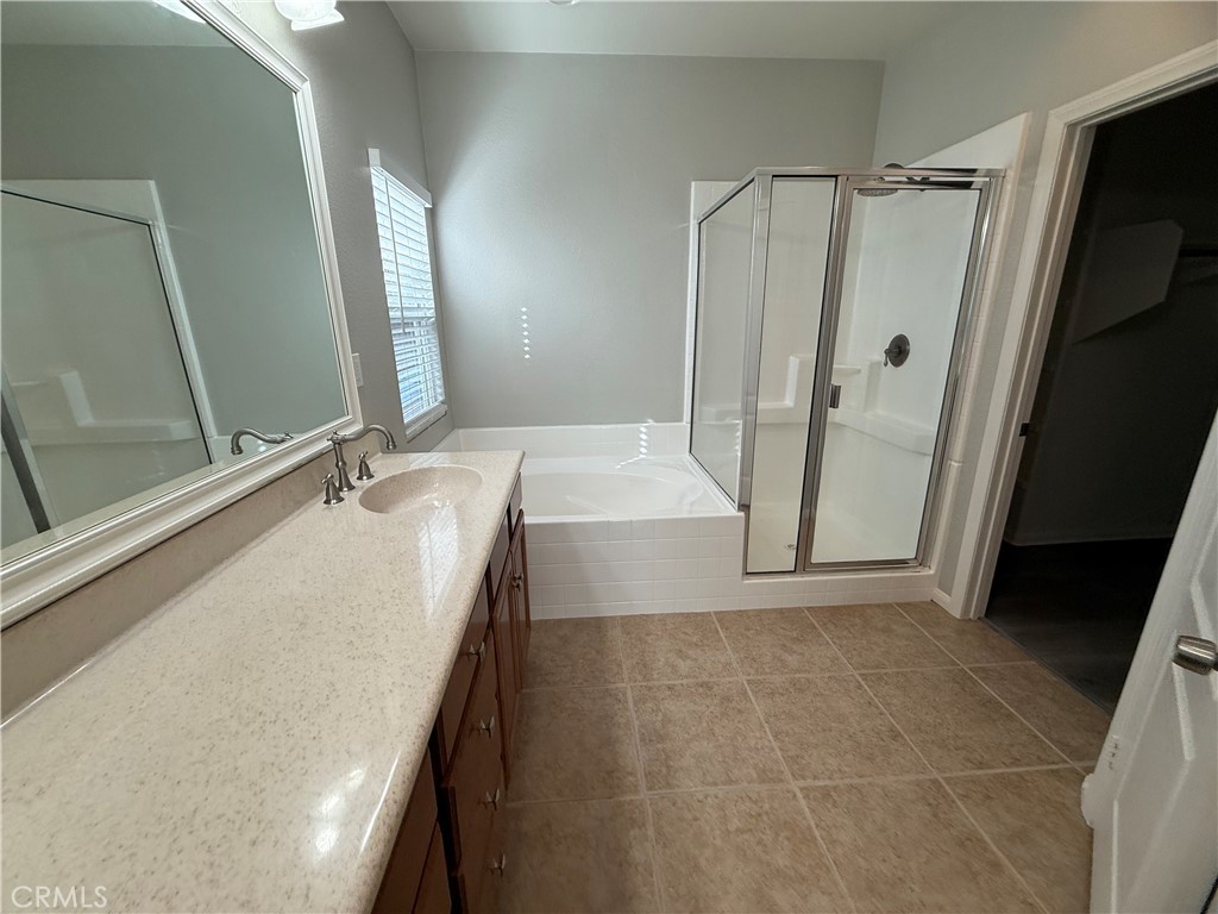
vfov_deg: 85.7
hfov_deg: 102.1
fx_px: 493
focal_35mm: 14
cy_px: 457
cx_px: 609
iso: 80
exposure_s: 1/120
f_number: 2.2
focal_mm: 2.22
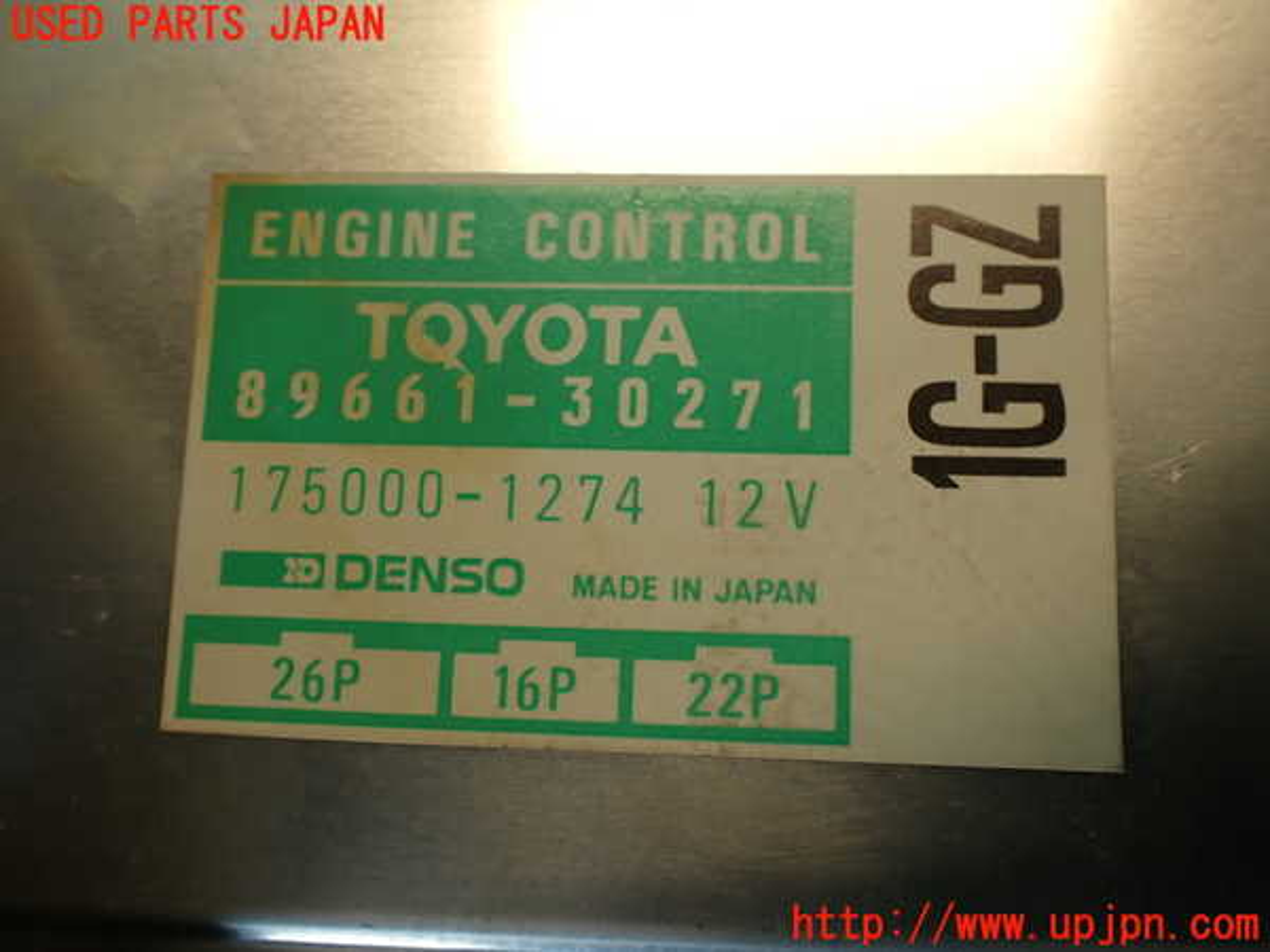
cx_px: 635
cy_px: 476
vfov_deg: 46.8
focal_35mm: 30
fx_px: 1101
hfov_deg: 60.0
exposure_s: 1/60
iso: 100
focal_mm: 5.4
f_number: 2.3
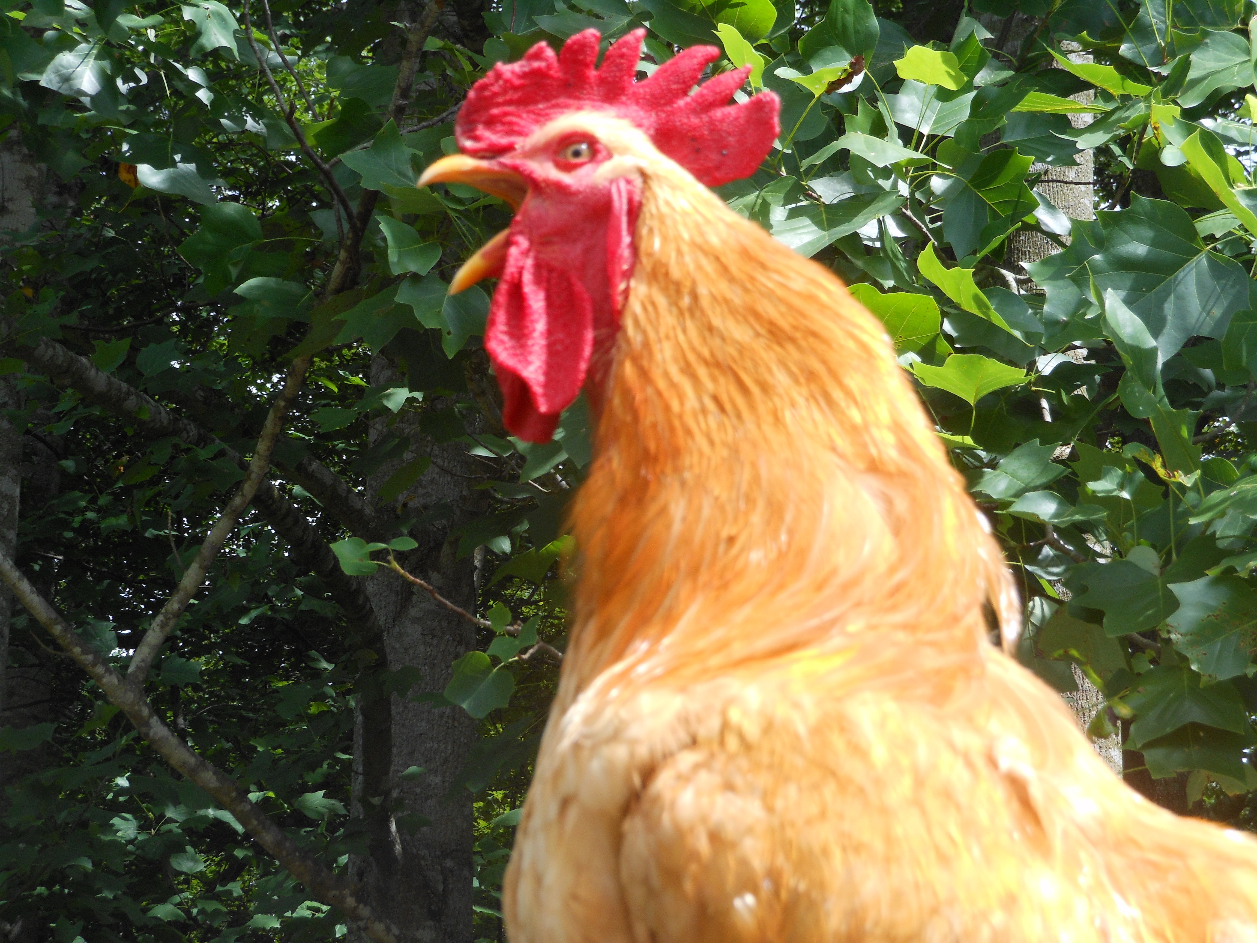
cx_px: 628
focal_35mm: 87
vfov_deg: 17.0
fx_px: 3159
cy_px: 472
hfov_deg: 22.5
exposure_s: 1/160
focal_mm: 15.6
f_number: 5.3
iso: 80
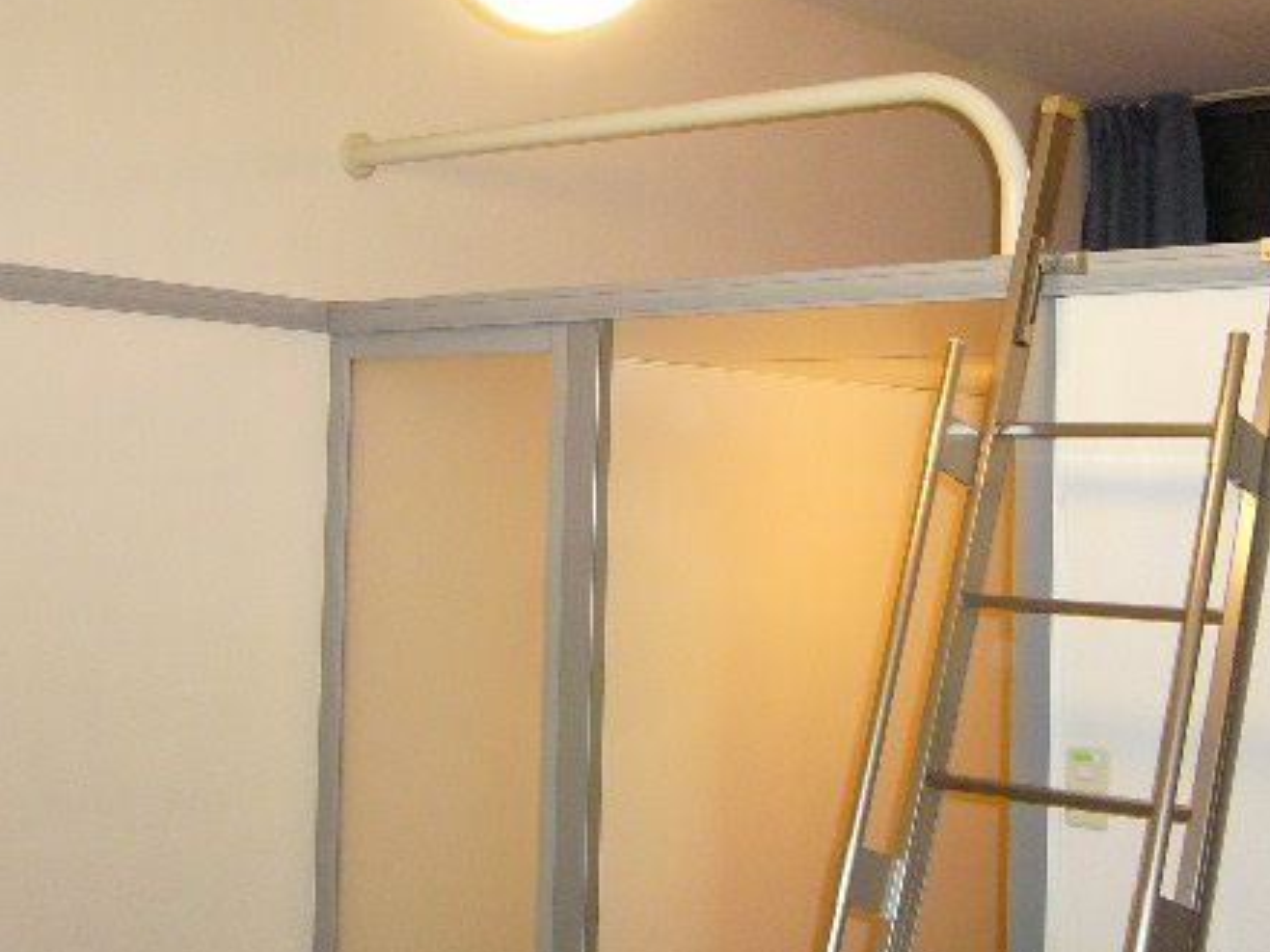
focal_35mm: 51
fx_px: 1871
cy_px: 370
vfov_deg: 28.5
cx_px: 691
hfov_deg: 37.5
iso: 320
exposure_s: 1/30
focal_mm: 5.8
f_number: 2.8
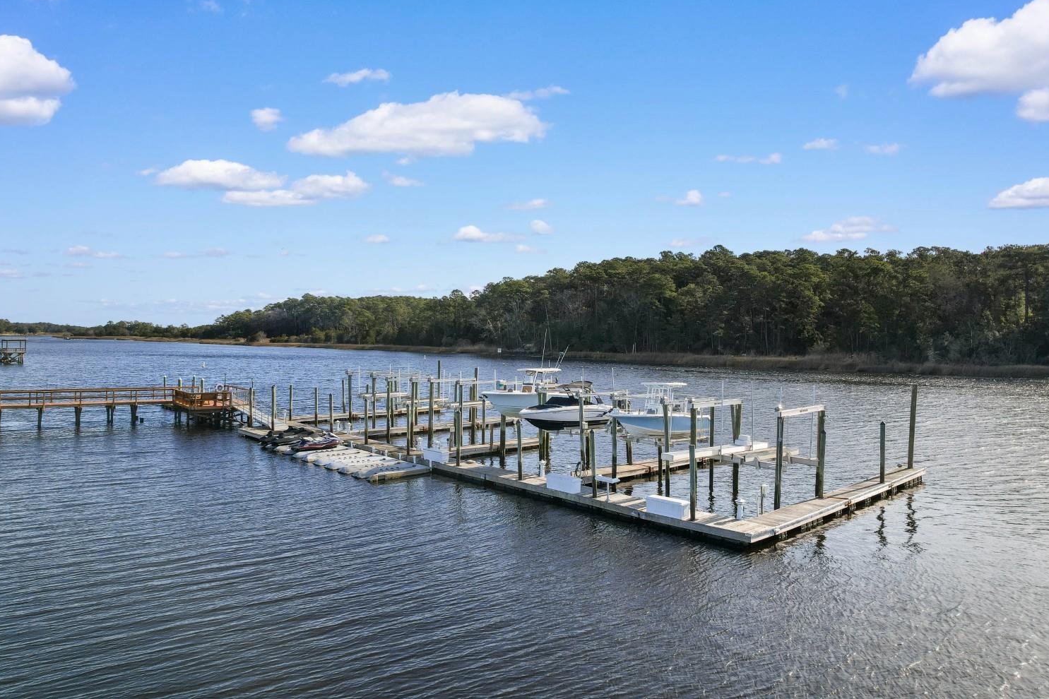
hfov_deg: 73.7
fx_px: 699
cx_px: 555
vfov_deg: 53.1
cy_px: 319
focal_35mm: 24
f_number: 2.8
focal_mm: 8.38
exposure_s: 1/350
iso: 100
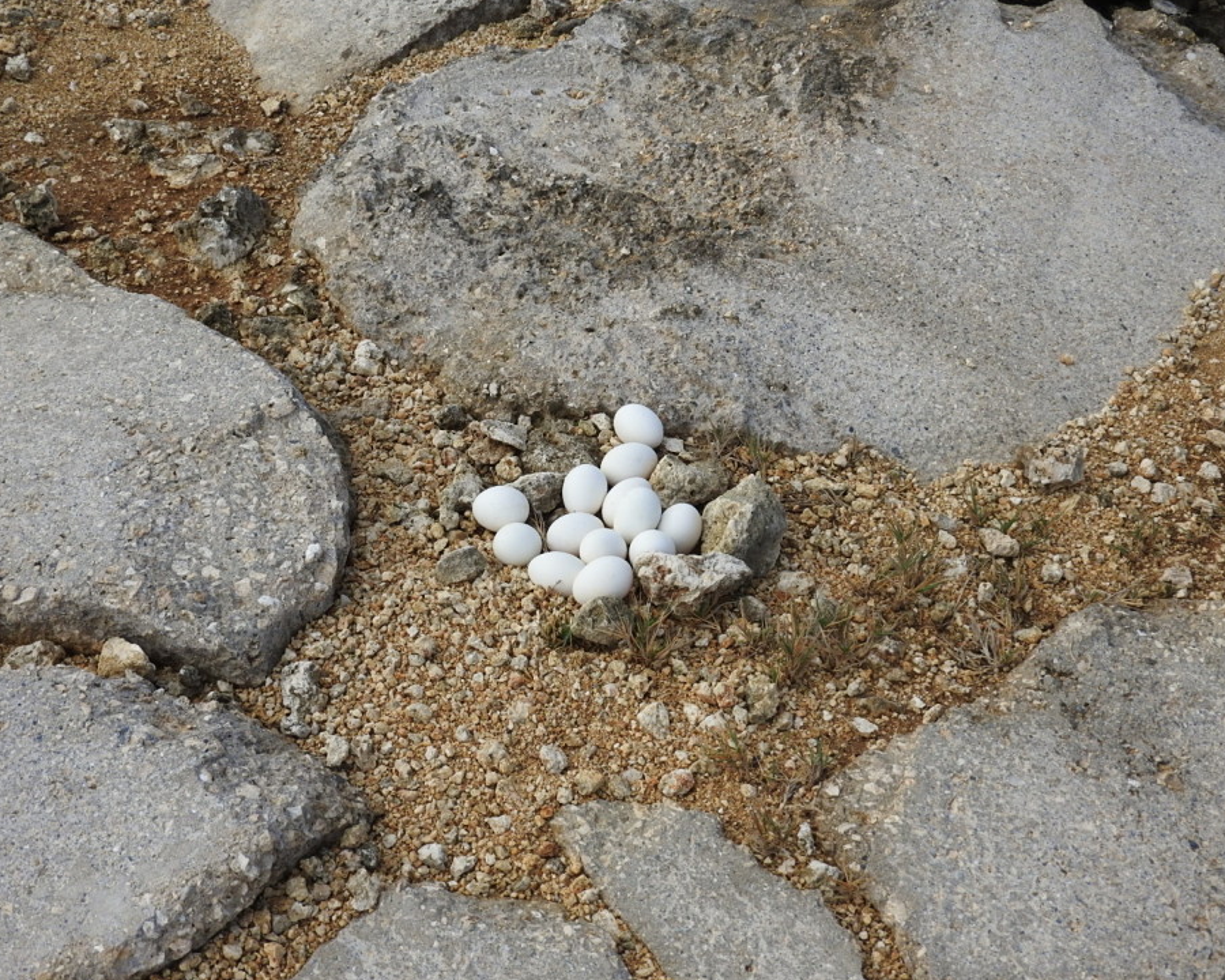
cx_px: 587
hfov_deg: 37.3
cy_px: 474
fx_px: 1813
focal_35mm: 50
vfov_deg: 30.2
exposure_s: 1/800
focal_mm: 8.1
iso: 100
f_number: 4
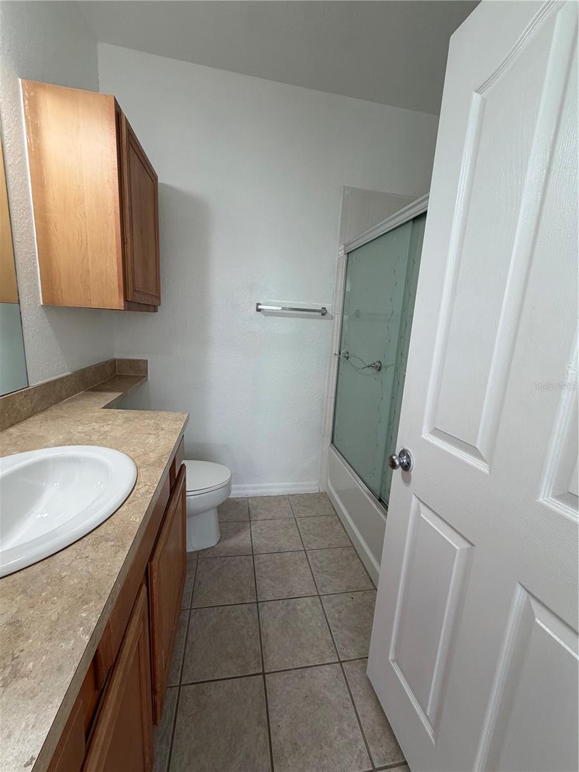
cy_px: 386
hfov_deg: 85.7
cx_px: 290
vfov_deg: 102.1
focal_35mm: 14
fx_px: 312
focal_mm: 2.22
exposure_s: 1/120
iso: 160
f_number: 2.2
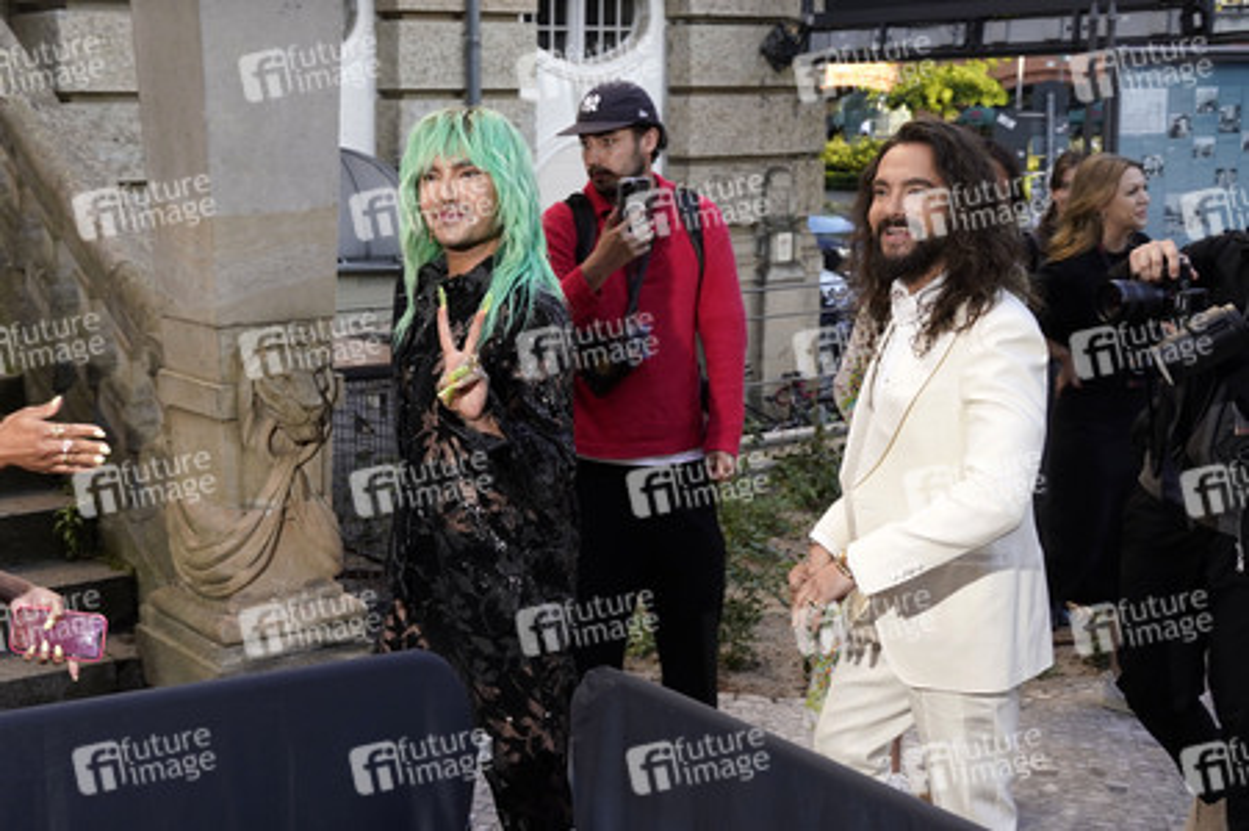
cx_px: 624
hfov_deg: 54.5
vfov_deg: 37.8
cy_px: 416
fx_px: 1213
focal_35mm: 35
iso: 320
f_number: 5.6
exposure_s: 1/160
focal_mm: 35
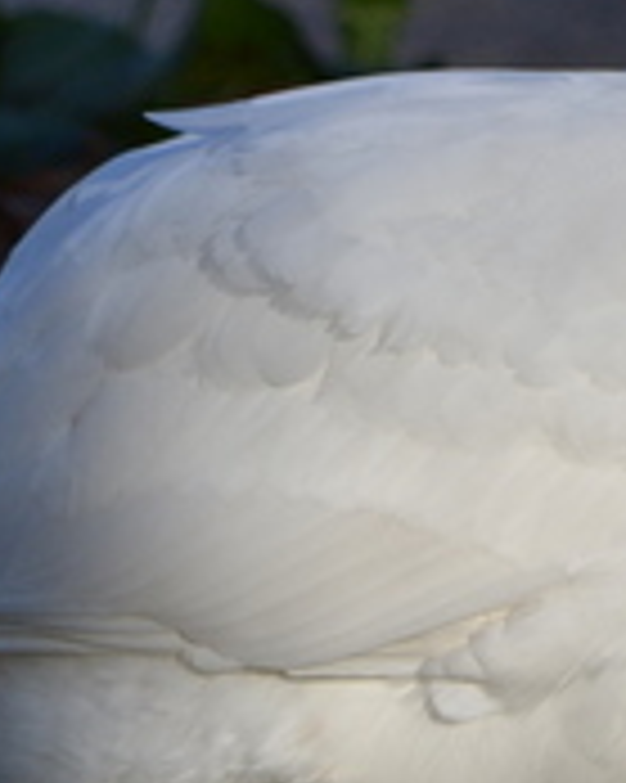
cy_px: 236
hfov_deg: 1.1
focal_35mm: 1358
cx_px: 802
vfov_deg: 1.4
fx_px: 31477
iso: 200
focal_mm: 210
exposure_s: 1/800
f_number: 5.3
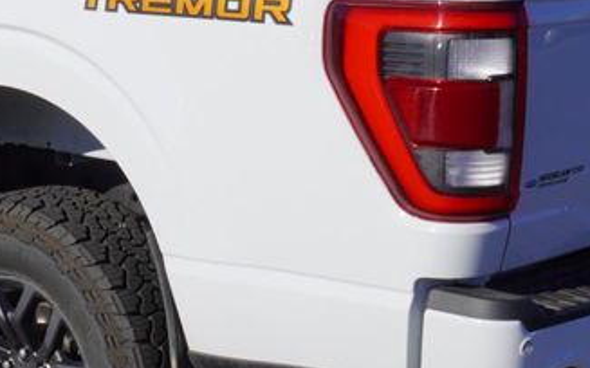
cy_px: 152
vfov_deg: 13.0
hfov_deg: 20.4
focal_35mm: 101
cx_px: 103
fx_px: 1617
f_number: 10
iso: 100
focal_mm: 21
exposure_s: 1/320
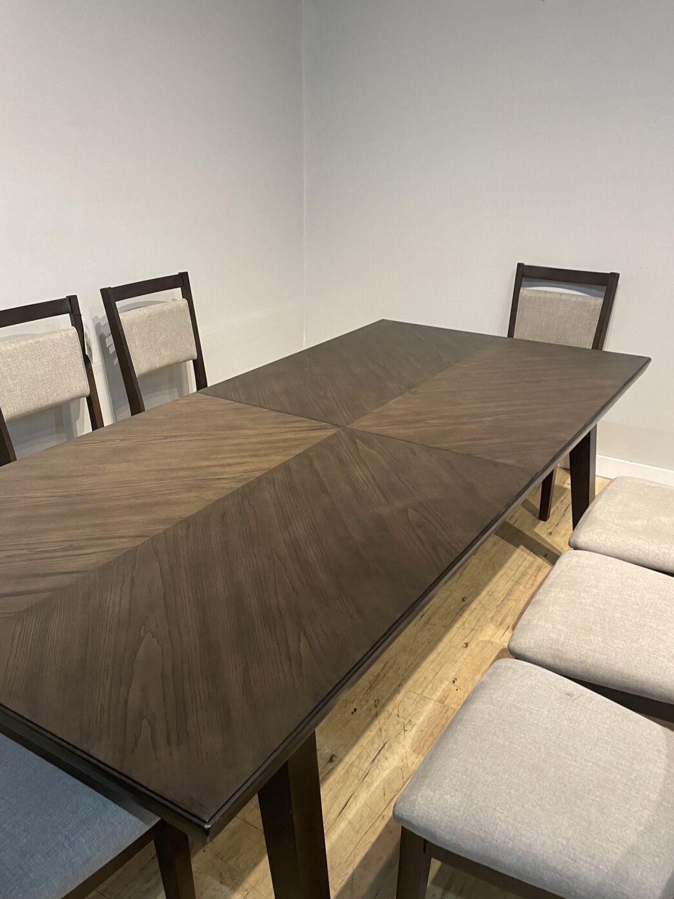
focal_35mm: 30
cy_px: 428
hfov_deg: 46.8
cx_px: 331
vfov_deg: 59.9
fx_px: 779
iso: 125
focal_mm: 4.2
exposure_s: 1/60
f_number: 1.6
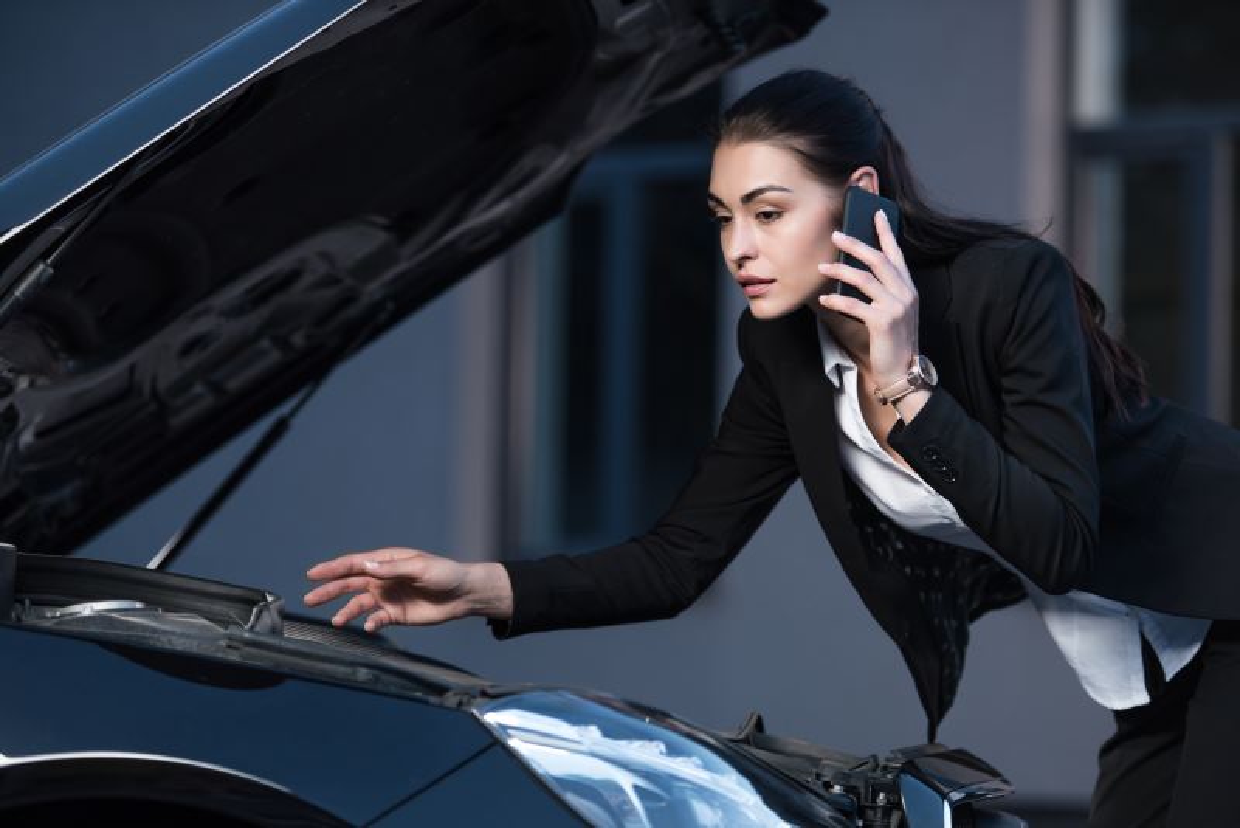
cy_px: 414
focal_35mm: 122
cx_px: 620
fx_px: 4204
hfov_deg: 16.8
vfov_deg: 11.2
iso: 400
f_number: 2.8
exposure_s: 1/80
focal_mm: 122
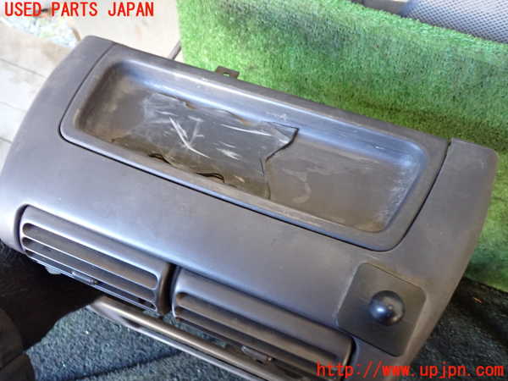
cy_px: 190
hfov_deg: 60.0
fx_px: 440
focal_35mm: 30
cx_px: 254
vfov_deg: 46.8
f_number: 2.3
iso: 320
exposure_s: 1/30
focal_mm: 5.4
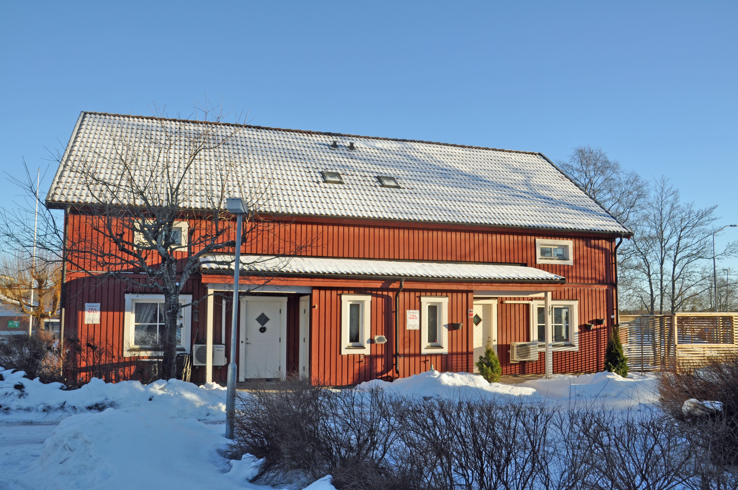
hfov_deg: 59.5
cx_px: 369
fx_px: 645
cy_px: 245
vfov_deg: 41.6
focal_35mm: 32
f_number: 8
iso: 200
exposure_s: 1/250
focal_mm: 21
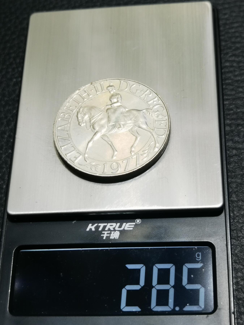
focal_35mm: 65
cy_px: 162
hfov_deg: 22.6
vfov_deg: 29.8
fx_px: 611
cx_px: 122
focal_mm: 6.67
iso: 125
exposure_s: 1/100
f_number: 1.9
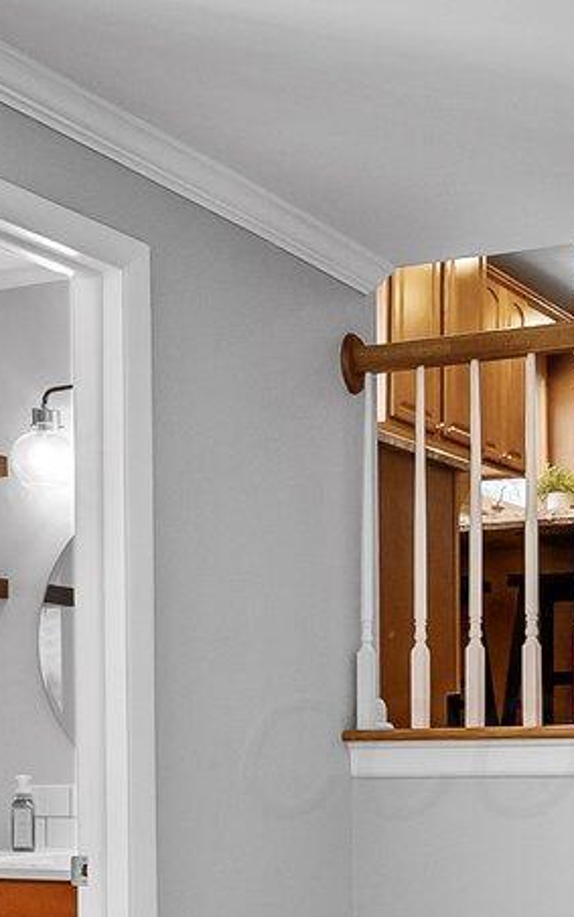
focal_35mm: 60
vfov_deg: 32.9
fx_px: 1500
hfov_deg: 20.5
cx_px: 651
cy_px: 754
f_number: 9
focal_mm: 13
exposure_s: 1/3
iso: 800
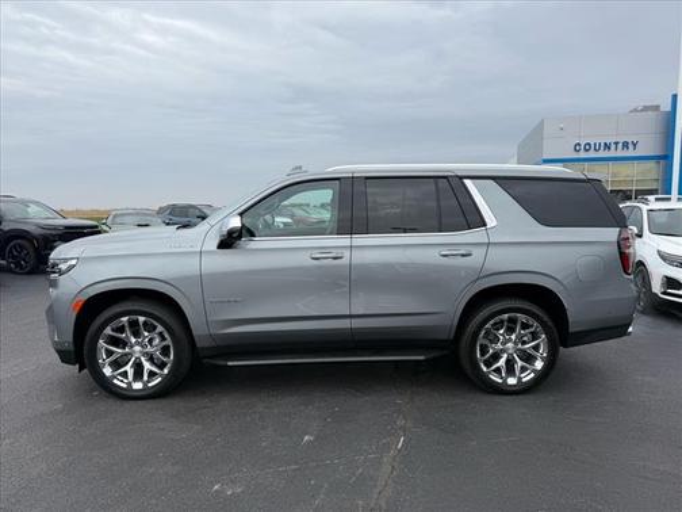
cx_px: 341
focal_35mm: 24
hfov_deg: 71.6
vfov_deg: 56.8
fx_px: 473
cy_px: 256
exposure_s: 1/1522
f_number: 1.78
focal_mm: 6.76
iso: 80
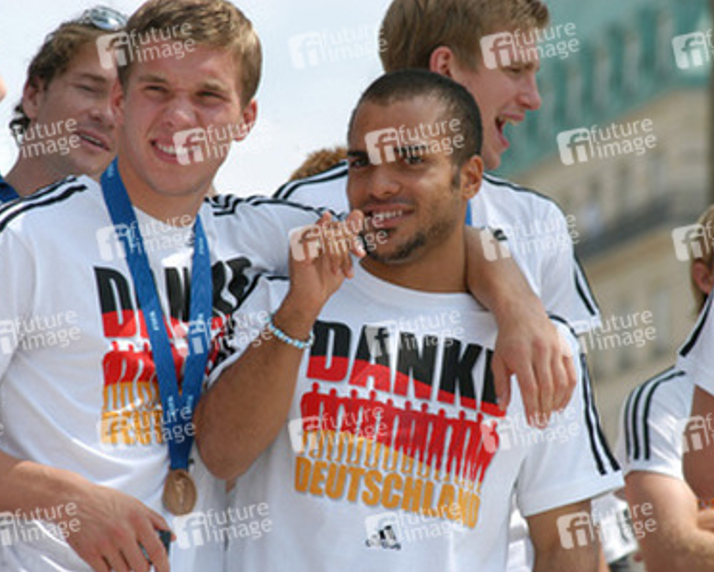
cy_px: 286
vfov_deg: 4.5
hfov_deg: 5.7
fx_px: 7210
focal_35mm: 341
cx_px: 364
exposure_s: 1/320
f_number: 9
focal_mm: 200
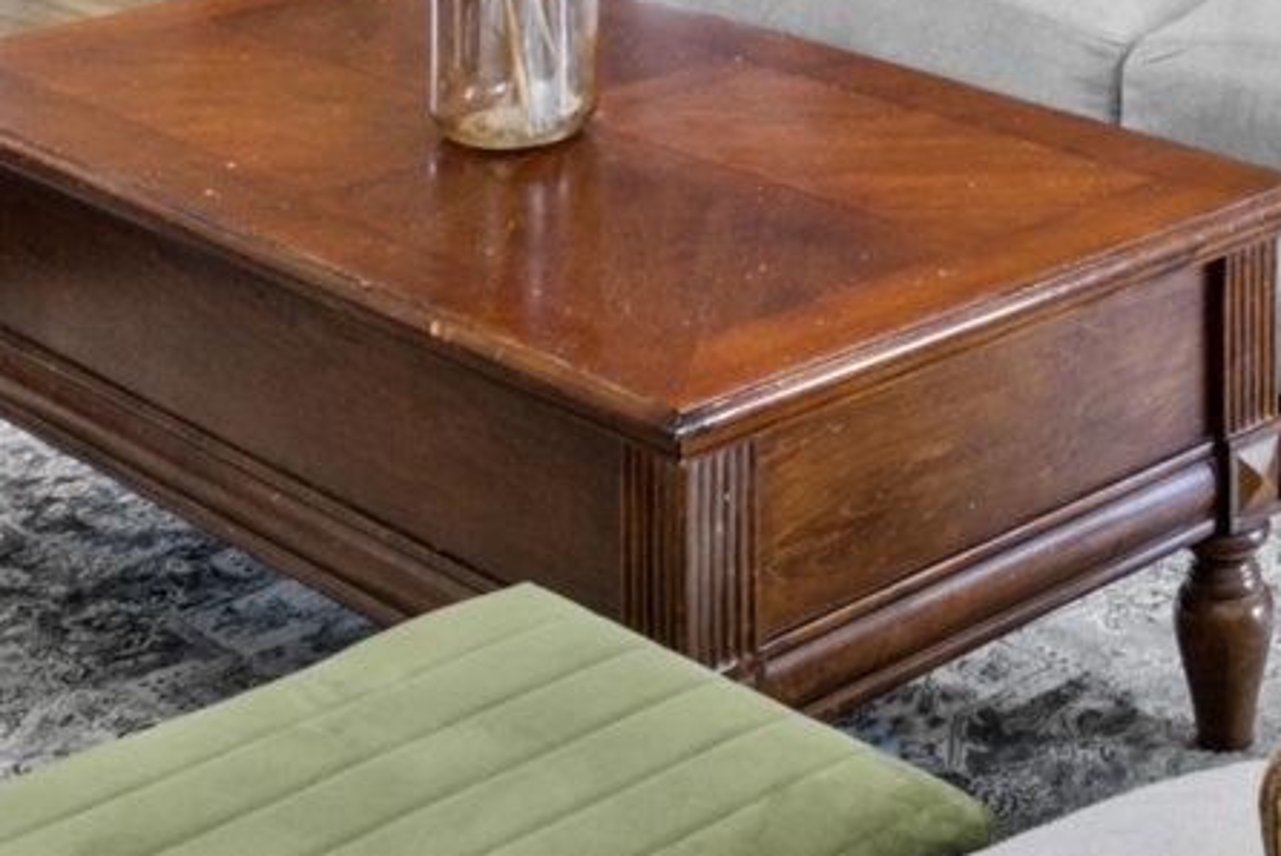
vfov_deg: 13.8
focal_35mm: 84
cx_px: 1224
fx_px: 2991
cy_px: -866
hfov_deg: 23.3
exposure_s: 1/1.25
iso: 200
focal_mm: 10
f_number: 7.1
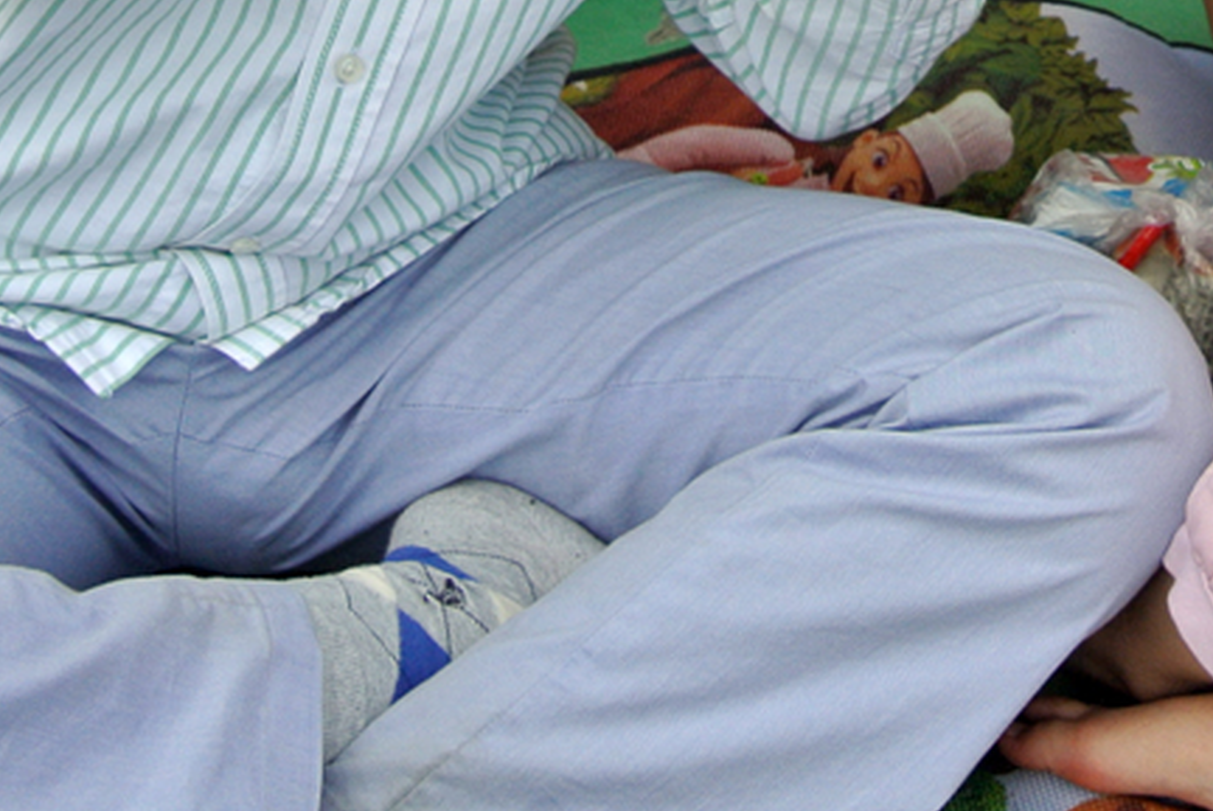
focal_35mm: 86
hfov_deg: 23.0
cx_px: 1098
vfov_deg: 15.1
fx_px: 2901
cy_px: -285
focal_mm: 11
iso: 180
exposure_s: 1/500
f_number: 3.5
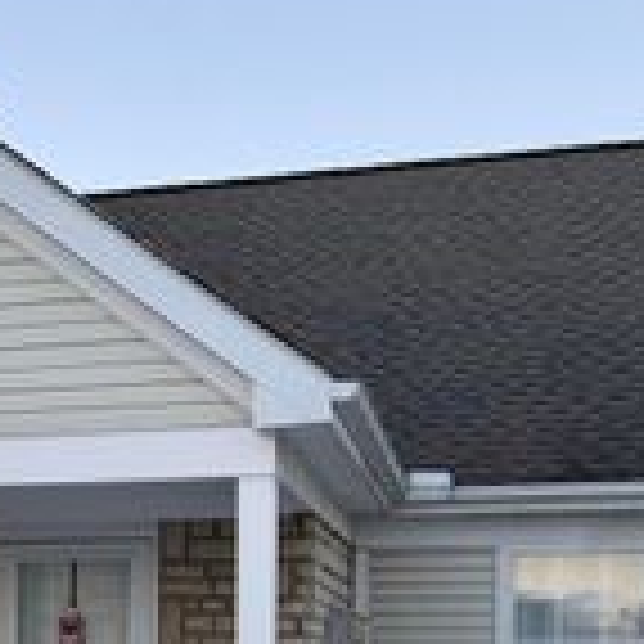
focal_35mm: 74
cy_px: 660
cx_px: -5
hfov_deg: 22.4
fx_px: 1558
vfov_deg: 22.4
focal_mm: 6.76
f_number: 1.78
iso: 64
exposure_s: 1/168
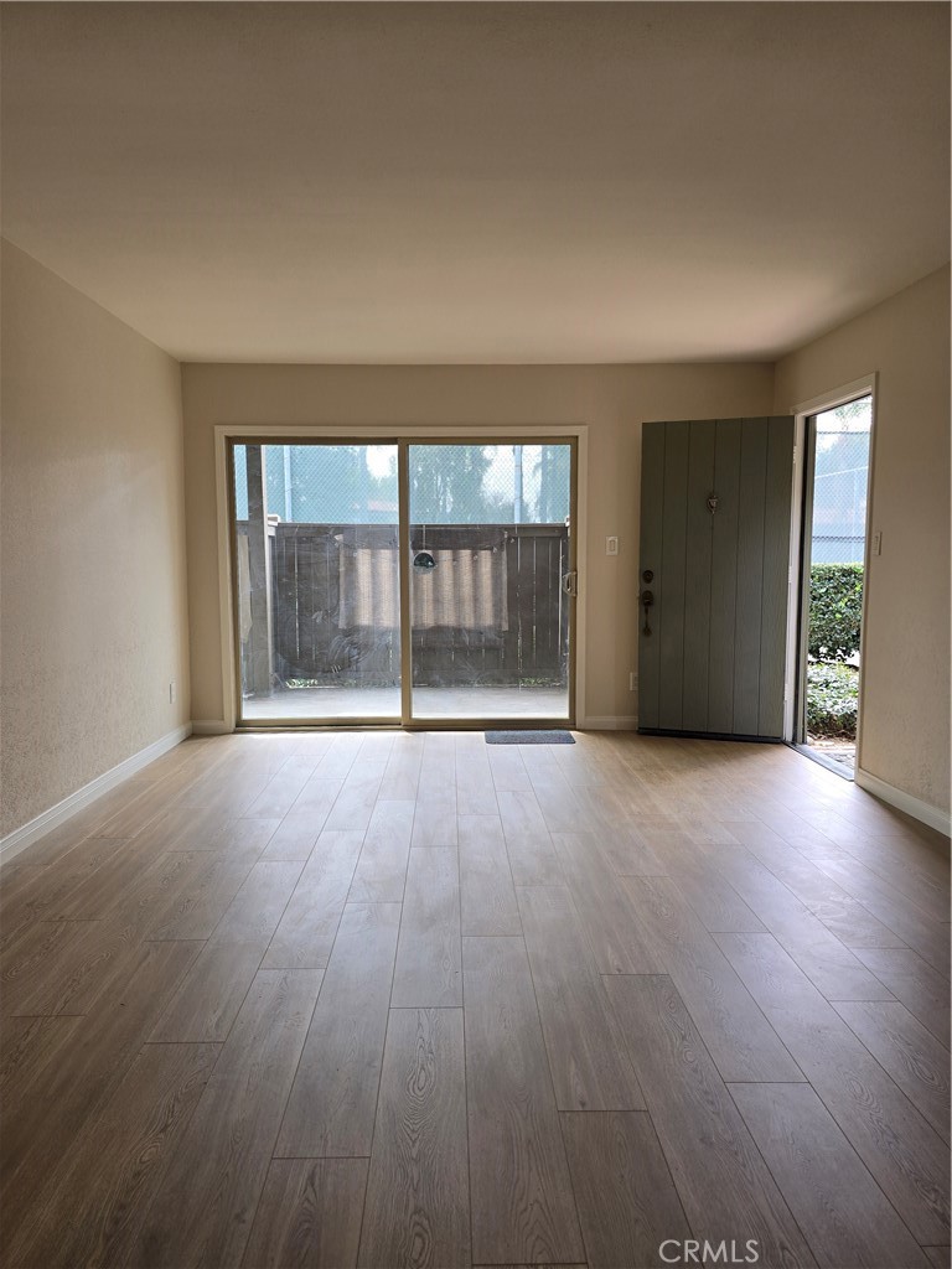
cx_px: 476
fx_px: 843
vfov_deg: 73.9
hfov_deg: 58.9
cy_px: 634
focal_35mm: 23
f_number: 1.7
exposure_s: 1/120
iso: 50
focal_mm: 6.3
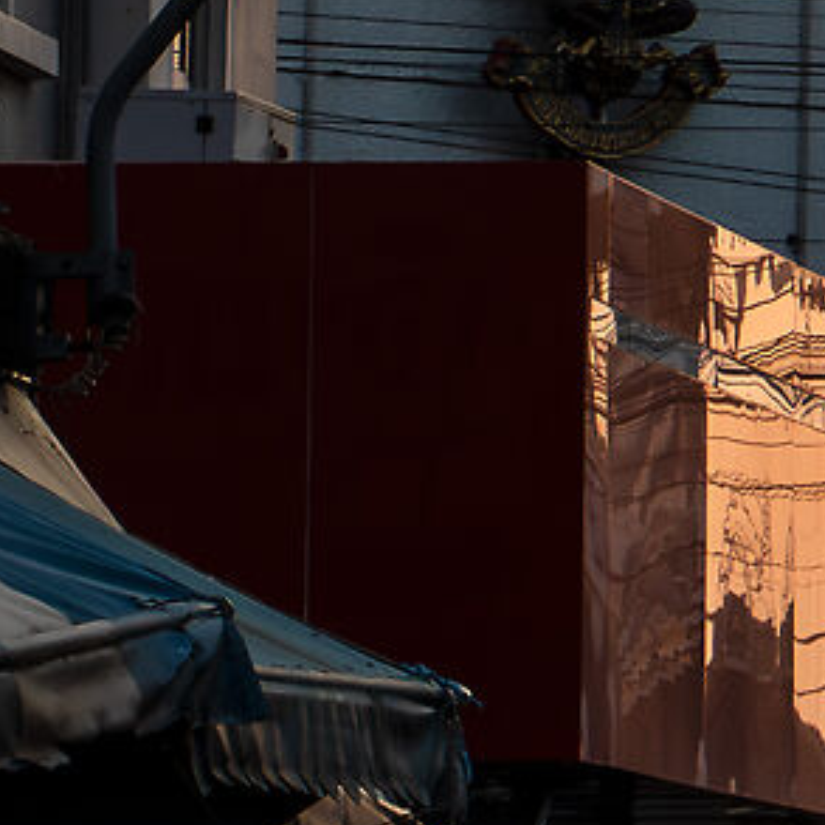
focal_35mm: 850
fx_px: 22919
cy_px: -170
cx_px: 2267
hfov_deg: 2.0
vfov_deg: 2.1
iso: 400
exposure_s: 1/400
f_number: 11
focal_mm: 122
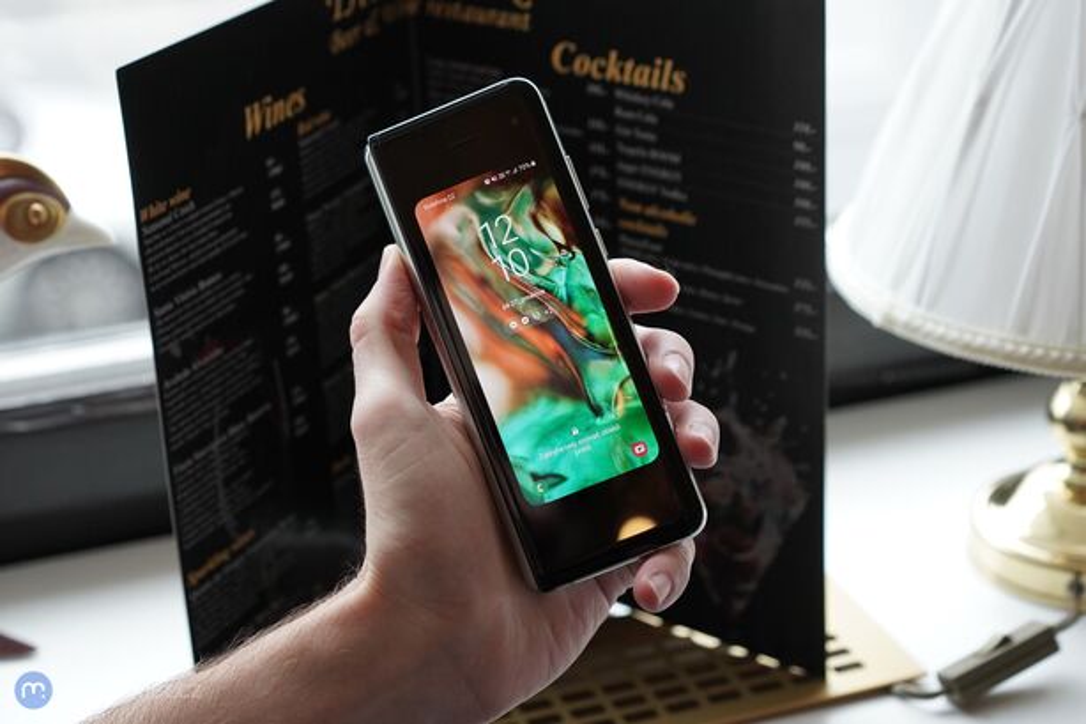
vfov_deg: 24.6
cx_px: 543
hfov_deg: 36.3
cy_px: 362
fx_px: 1659
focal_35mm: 55
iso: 2000
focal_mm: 55
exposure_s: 1/250
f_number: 4.5
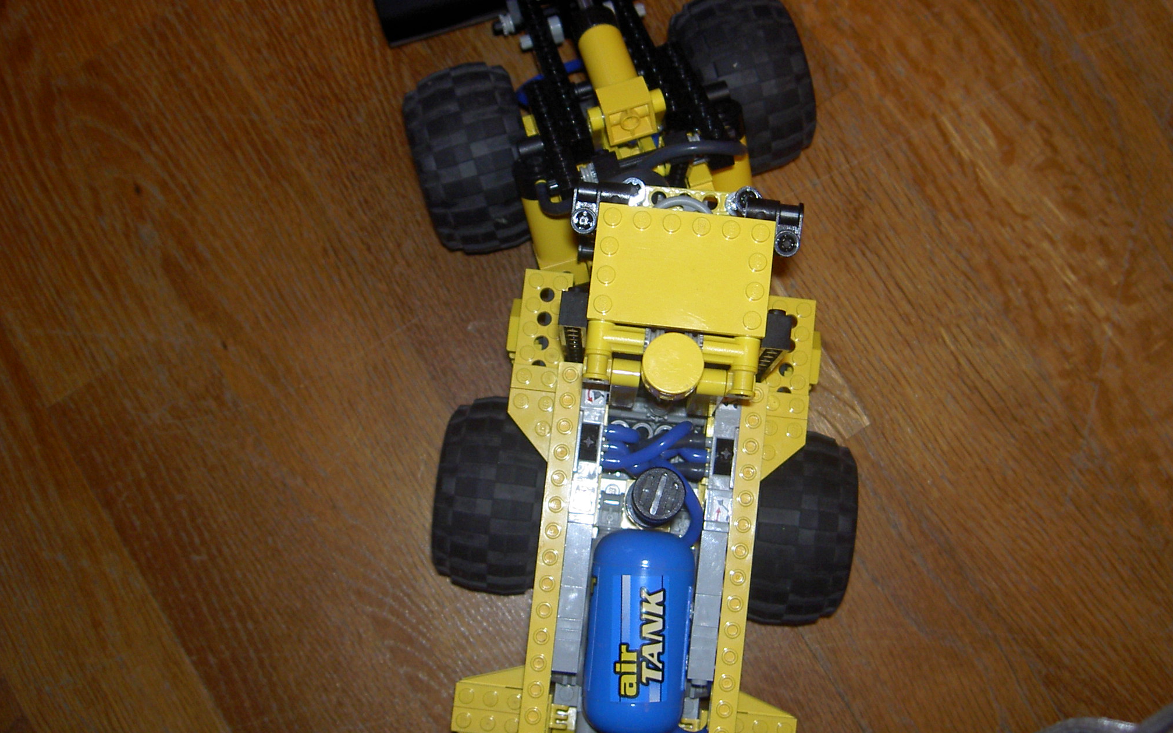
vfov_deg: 30.5
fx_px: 1343
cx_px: 581
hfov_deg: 47.2
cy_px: 330
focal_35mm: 42
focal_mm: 8
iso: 100
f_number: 2.8
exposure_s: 1/59.5
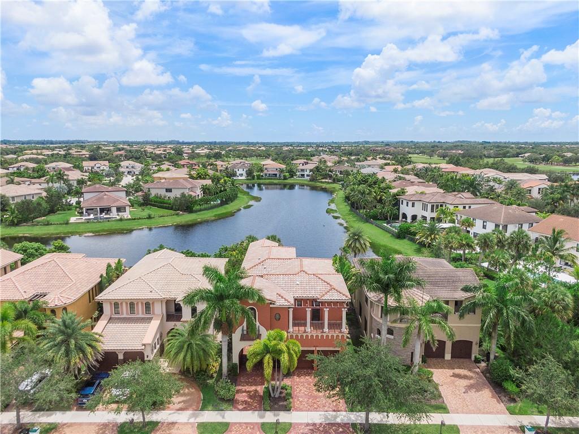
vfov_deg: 56.8
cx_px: 290
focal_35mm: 24
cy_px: 217
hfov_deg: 71.6
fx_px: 401
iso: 100
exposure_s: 1/1600
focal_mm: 4.39
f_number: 2.8
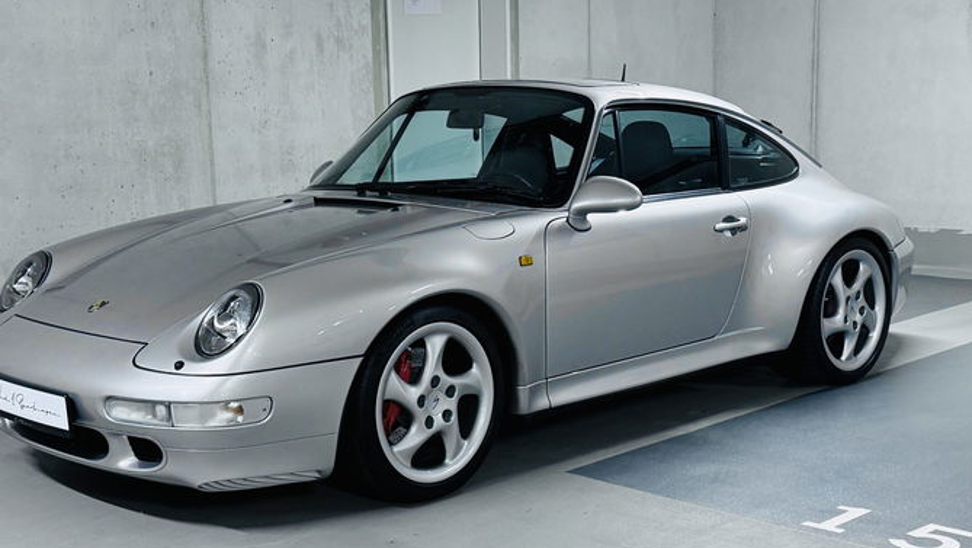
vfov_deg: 38.8
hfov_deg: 64.2
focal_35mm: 30
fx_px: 774
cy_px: 219
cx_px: 442
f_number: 1.78
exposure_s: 1/100
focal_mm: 6.76
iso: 250
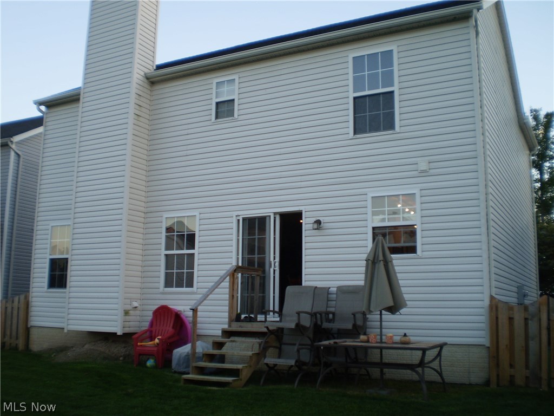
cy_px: 208
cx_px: 277
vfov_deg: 39.7
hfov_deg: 51.4
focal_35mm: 36
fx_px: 576
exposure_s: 1/50
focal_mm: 6.3
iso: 64
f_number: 3.1
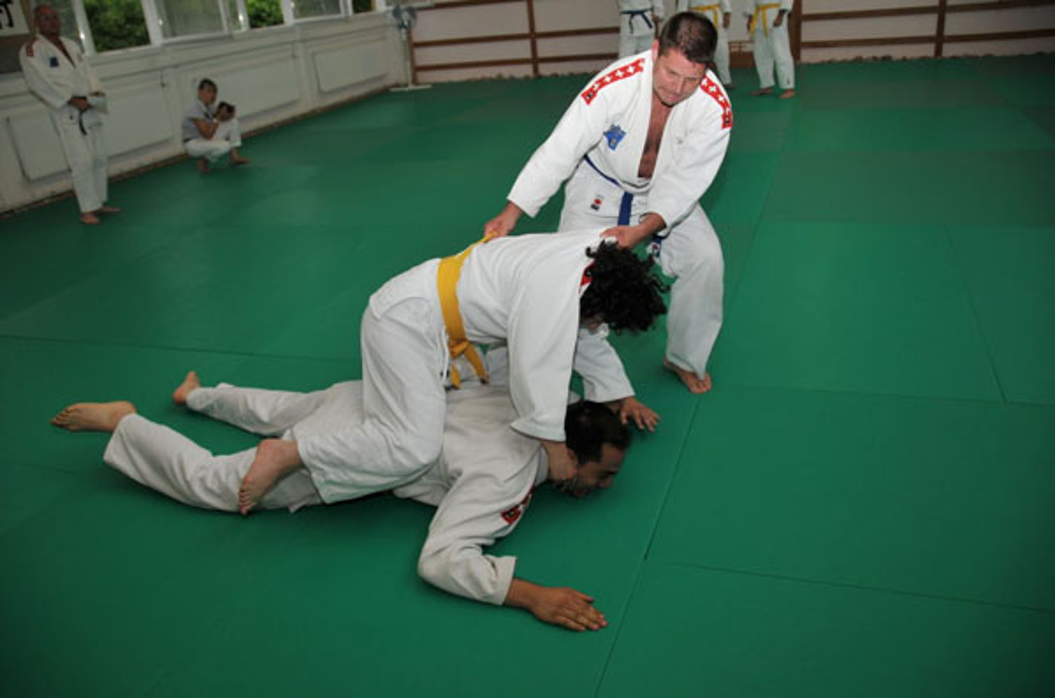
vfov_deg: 47.7
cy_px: 349
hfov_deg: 67.5
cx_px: 528
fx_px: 789
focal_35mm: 27
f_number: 3.5
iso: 200
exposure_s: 1/250
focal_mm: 18
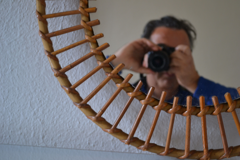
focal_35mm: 69
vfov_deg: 19.7
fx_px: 460
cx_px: 120
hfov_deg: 29.2
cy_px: 80
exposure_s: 1/15
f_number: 5.3
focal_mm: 46
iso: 400
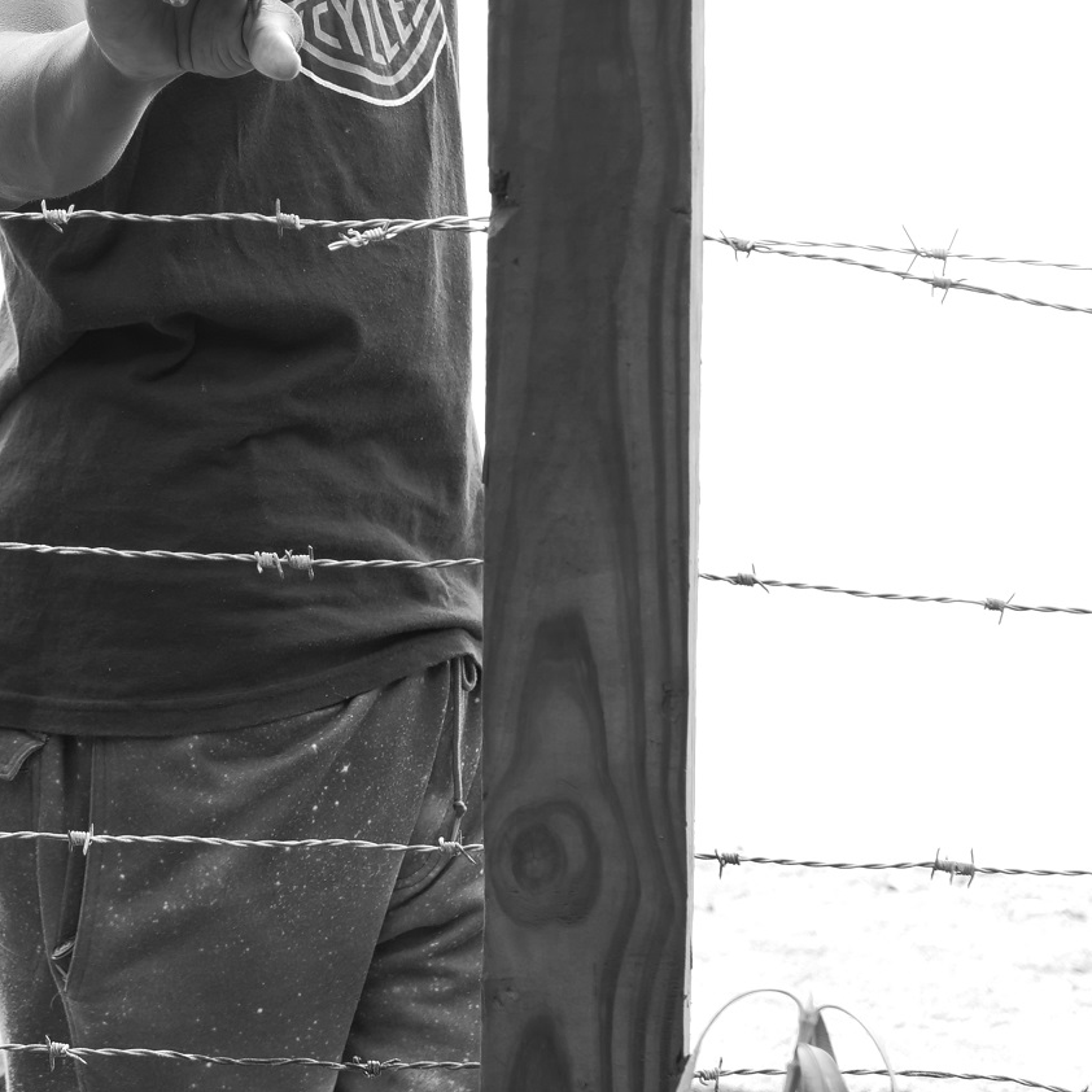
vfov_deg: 9.5
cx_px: 342
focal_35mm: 183
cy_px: 169
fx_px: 6531
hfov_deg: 9.5
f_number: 3.9
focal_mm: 42
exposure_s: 1/60
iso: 100
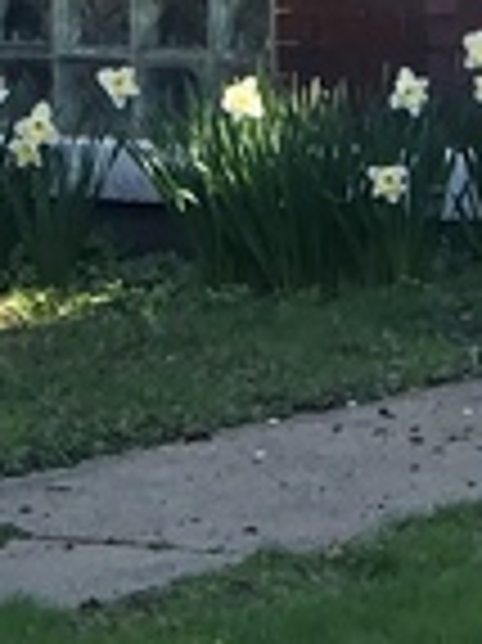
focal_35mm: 431
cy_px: -743
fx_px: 8014
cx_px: 135
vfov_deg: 4.5
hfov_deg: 3.4
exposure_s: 1/187
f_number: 2.8
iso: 20
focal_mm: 6.6
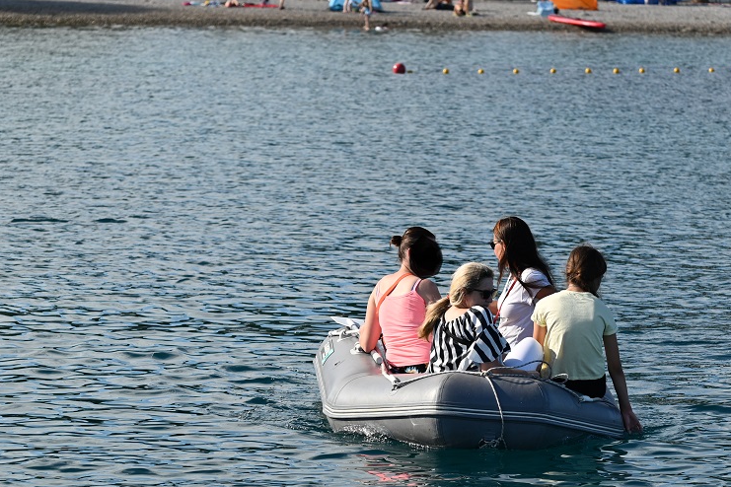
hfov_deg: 11.5
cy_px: 253
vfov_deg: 7.7
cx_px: 449
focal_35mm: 179
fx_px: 3634
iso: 110
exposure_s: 1/500
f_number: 5.6
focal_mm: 102
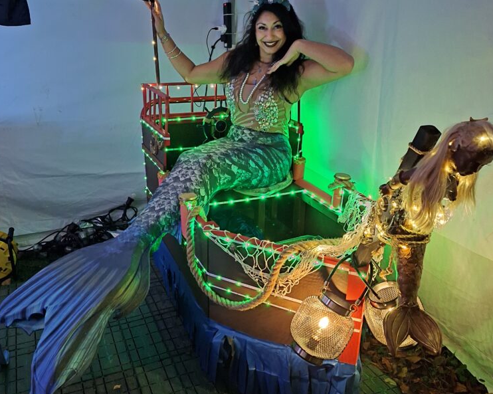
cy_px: 211
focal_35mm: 31
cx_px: 248
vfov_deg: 47.1
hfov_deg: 57.2
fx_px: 452
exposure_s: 1/13
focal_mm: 5.54
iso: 1250
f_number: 1.8
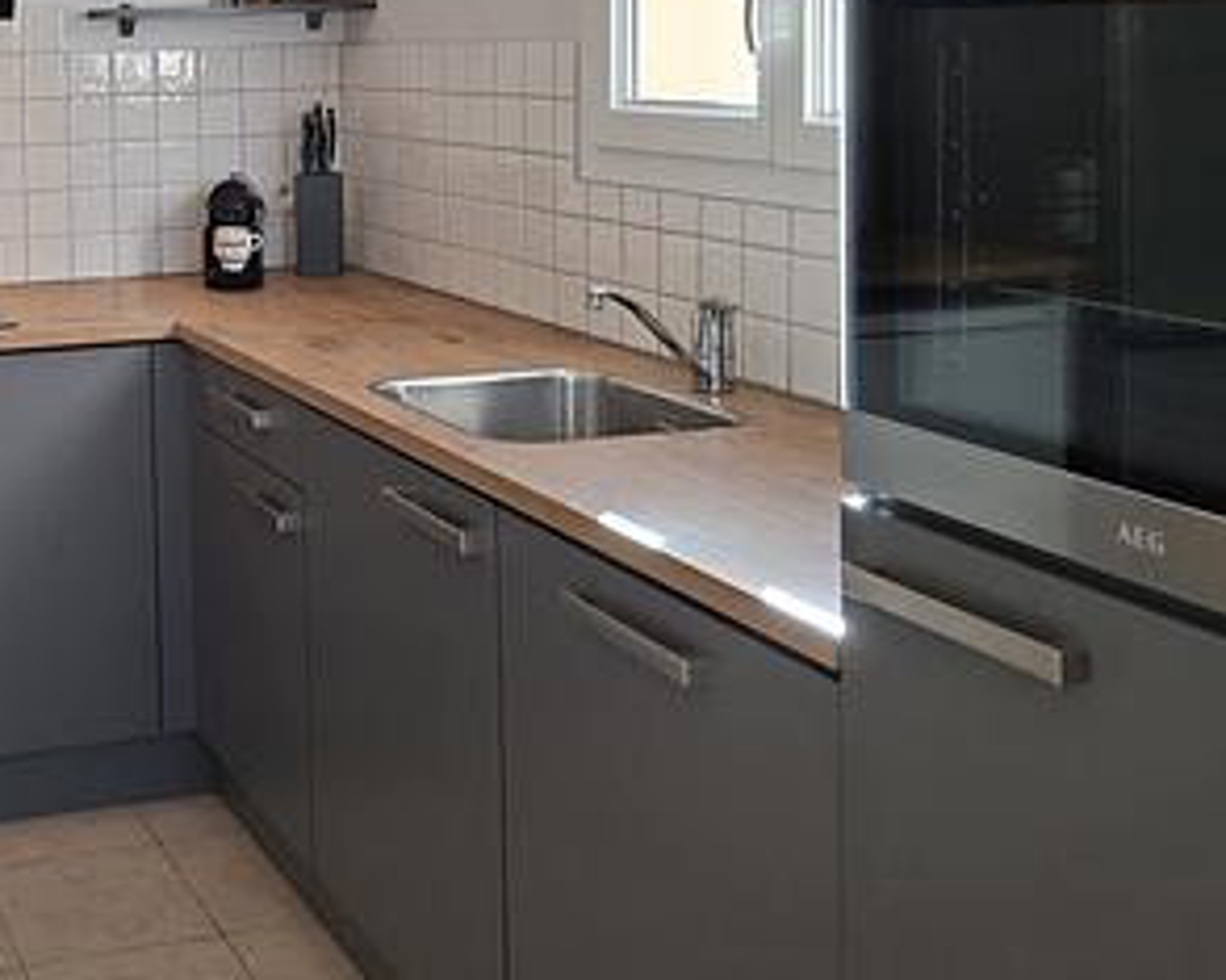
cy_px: 147
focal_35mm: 46
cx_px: 13
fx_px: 1668
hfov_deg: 36.5
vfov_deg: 31.5
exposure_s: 1/106
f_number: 1.8
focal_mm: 5.54
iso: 50
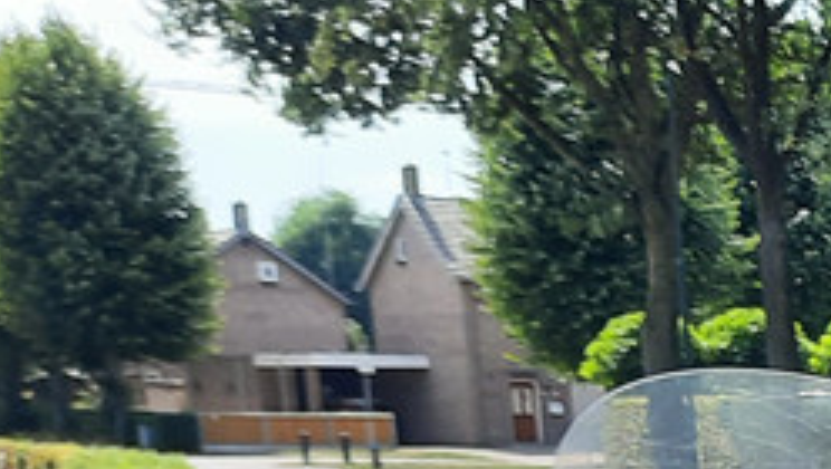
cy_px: 1065
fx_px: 2580
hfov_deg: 15.6
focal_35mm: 117
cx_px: 1503
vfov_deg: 9.4
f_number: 2
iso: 32
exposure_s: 1/307
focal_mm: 4.6
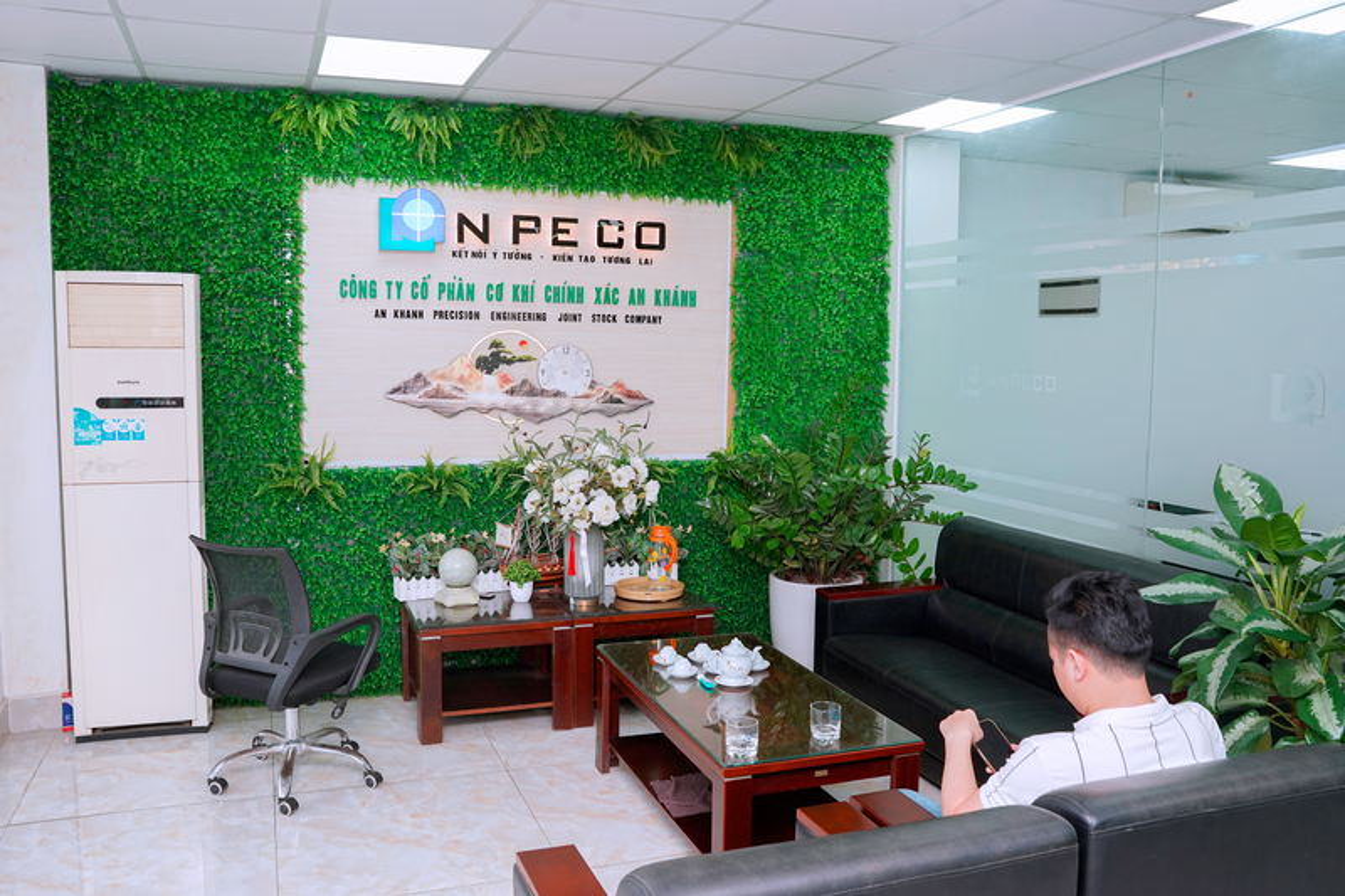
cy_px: 448
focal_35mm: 28
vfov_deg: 46.8
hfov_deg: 66.0
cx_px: 672
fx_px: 1035
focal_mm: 27.7
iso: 640
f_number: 7.1
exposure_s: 1/160
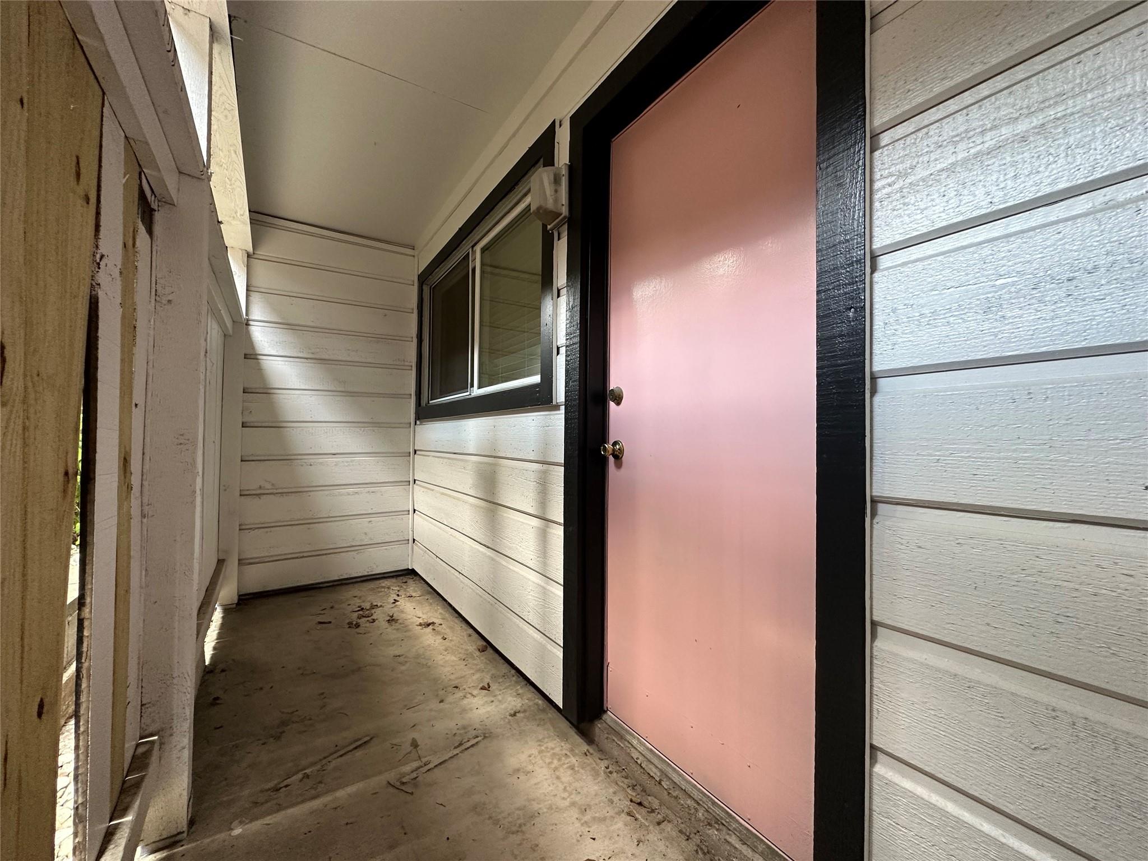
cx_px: 574
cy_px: 430
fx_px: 464
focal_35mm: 14
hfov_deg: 102.1
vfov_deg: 85.7
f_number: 2.2
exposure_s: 1/60
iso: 200
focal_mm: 2.22
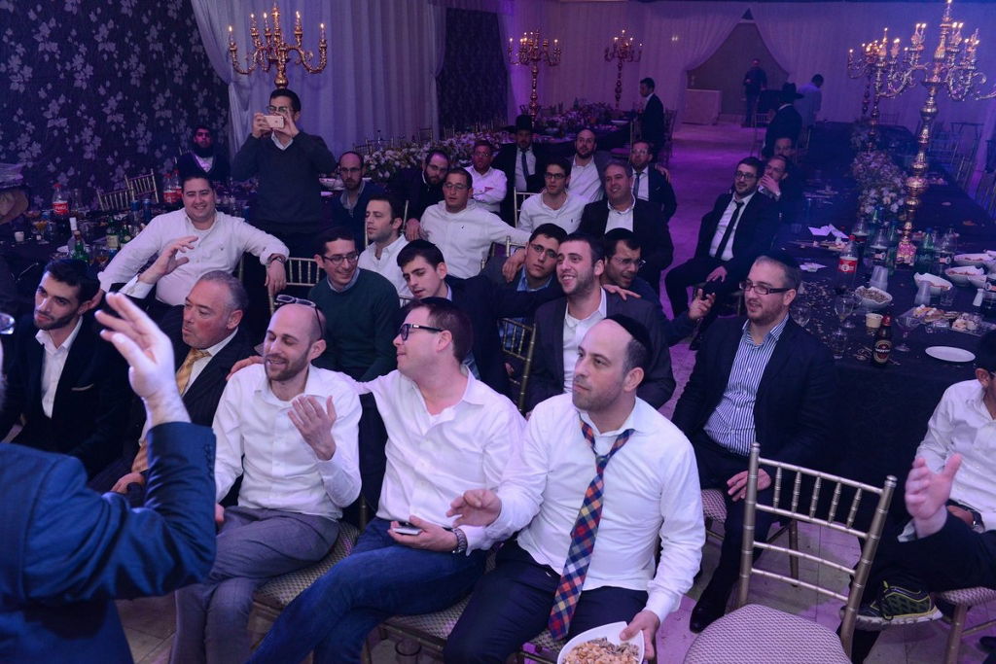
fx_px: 858
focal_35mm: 31
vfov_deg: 42.3
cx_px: 498
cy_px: 332
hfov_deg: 60.3
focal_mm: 31
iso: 4000
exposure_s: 1/125
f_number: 5.6
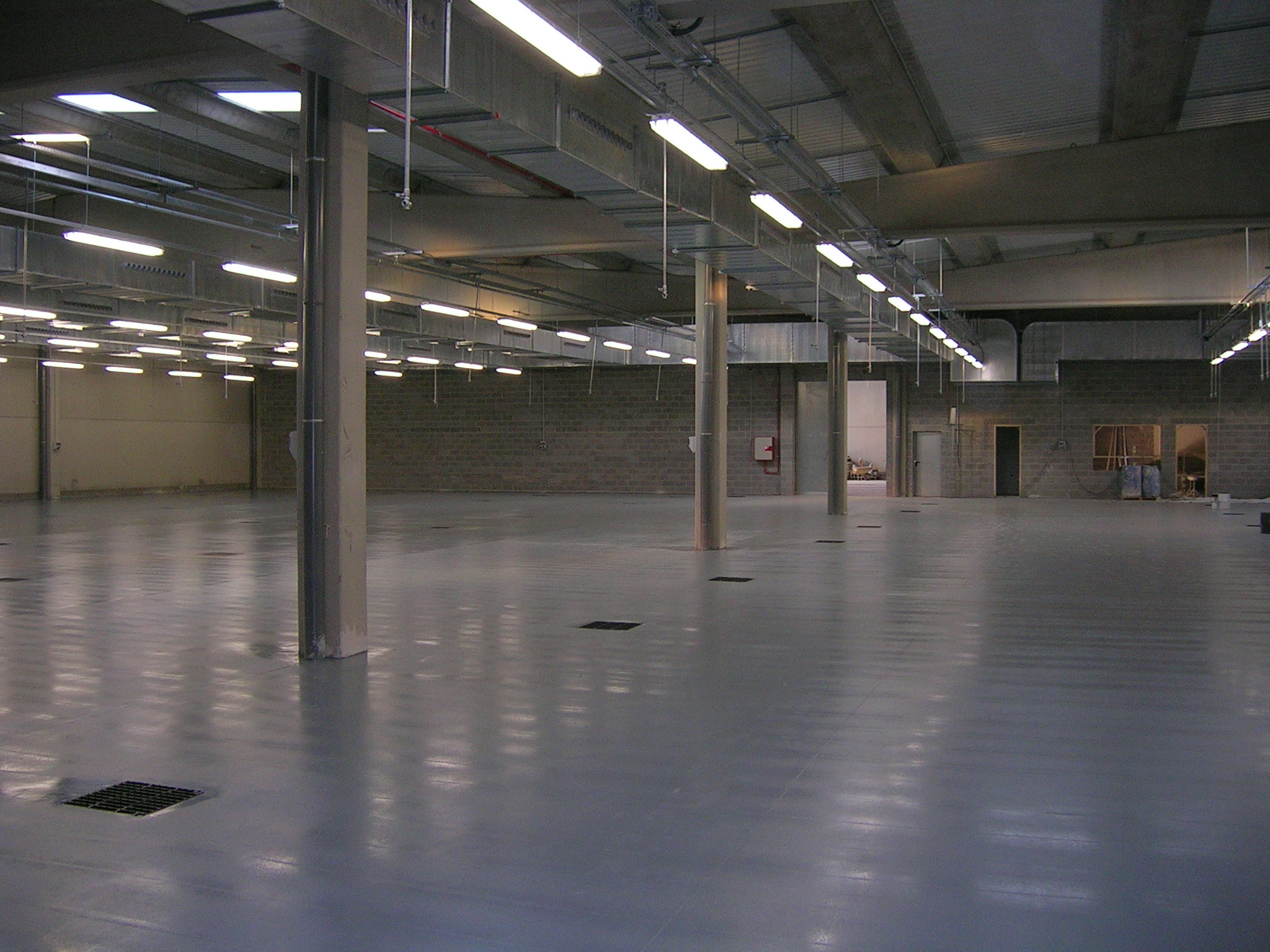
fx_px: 1284
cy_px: 476
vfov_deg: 40.7
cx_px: 635
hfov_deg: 52.6
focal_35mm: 35
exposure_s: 1/60.1
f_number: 2.8
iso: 96
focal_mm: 5.4
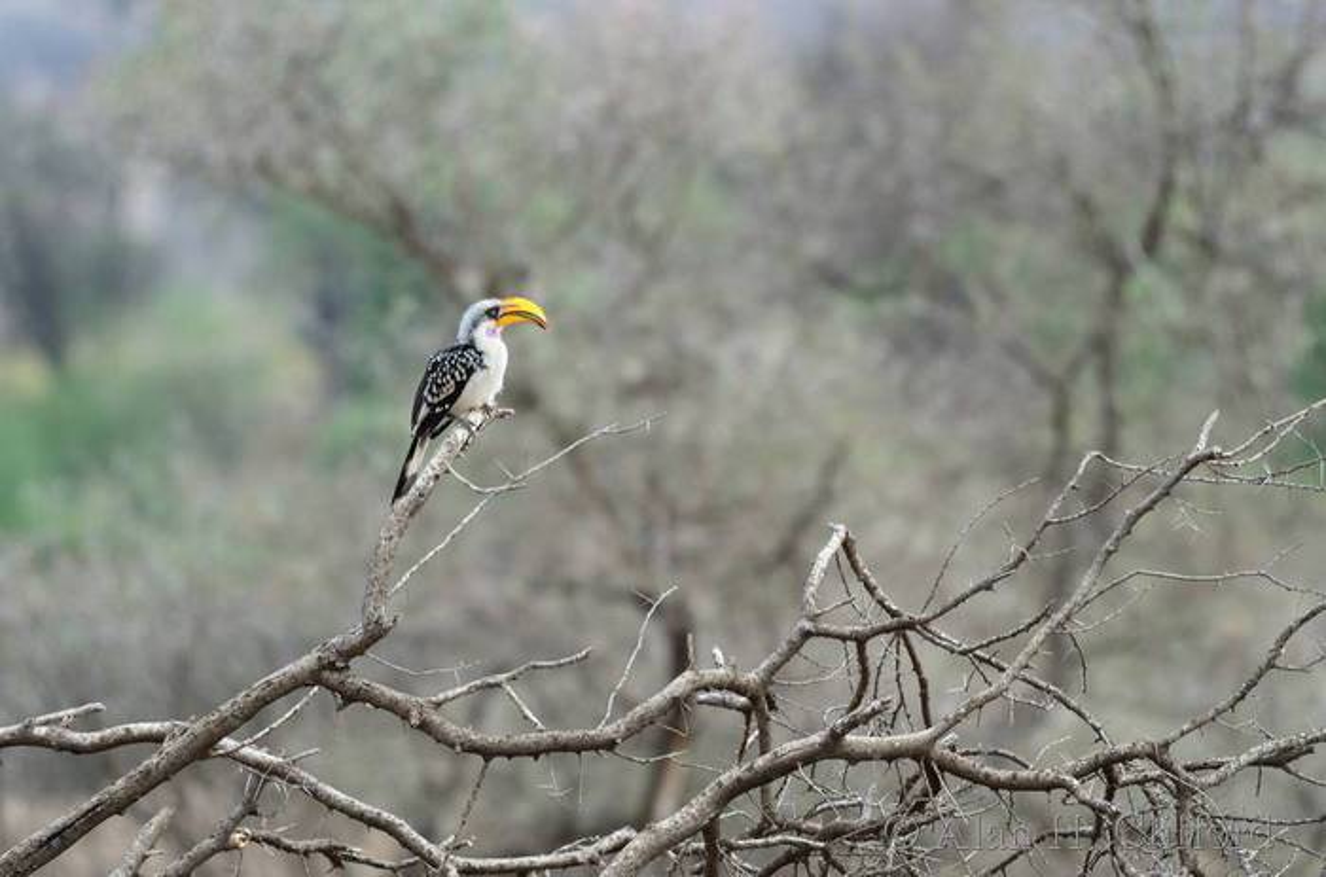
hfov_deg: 4.4
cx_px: 663
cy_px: 438
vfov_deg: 2.9
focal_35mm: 465
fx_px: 17085
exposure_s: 1/640
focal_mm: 310
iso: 500
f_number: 5.3
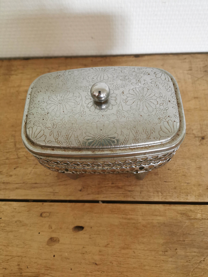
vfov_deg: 65.3
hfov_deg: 51.4
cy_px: 138
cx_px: 104
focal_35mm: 27
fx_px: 216
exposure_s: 1/50
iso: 160
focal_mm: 5.58
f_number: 1.8
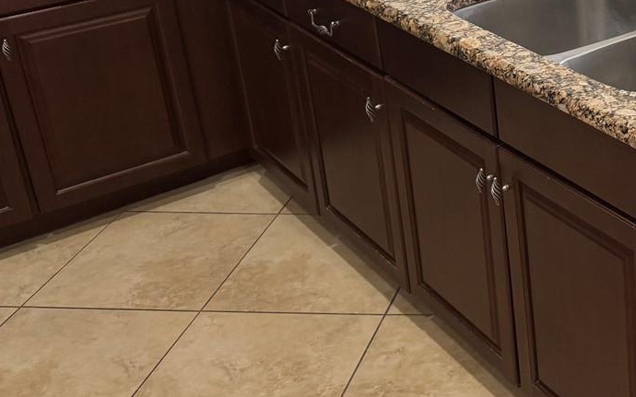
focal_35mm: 59
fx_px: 1022
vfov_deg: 21.5
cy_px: 45
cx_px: 666
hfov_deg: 31.4
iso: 160
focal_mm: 6.76
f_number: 1.78
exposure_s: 1/60
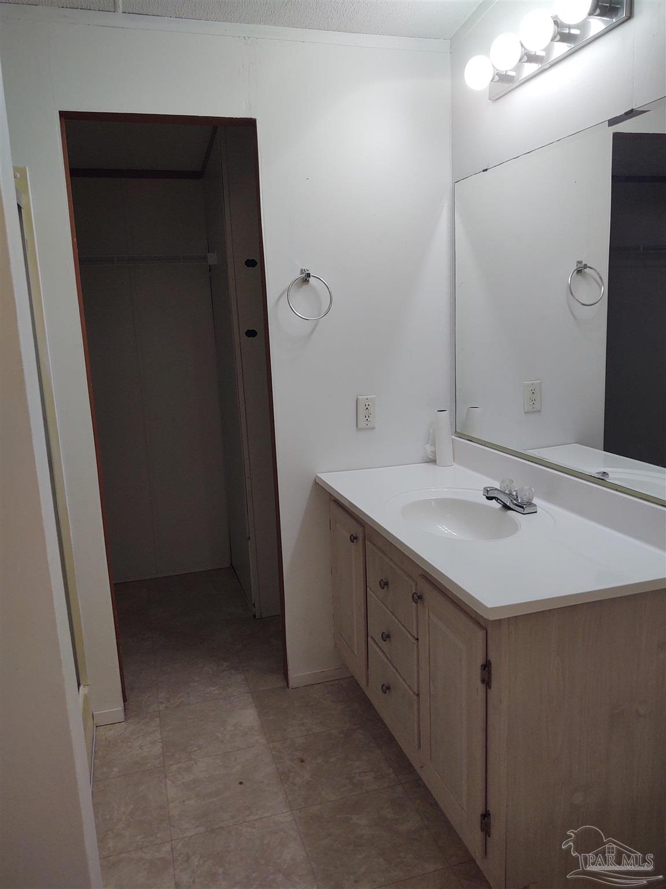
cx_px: 333
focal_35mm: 27
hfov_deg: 51.4
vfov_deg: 65.3
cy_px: 444
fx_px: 693
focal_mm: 4.75
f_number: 1.7
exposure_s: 1/121
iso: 100
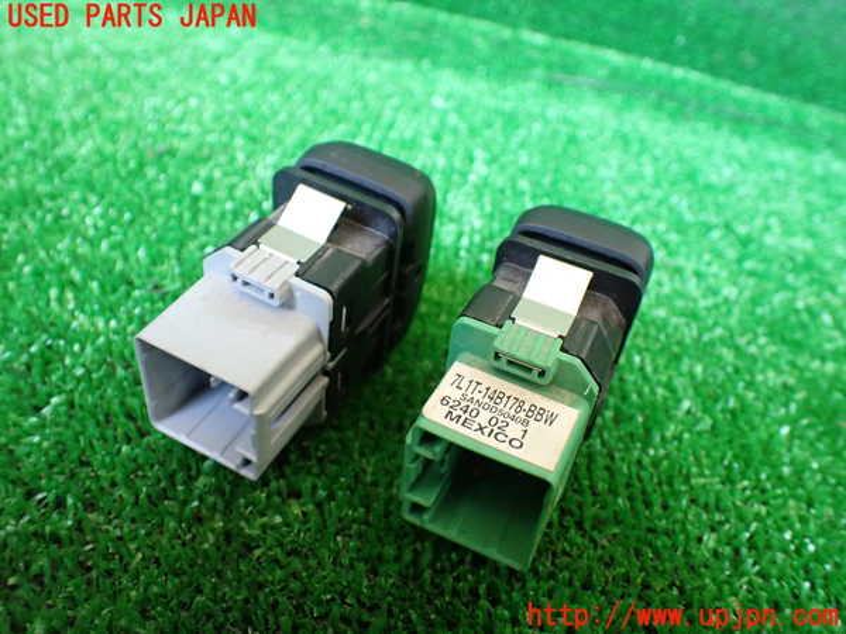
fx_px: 733
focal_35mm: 30
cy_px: 317
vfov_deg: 46.8
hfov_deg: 60.0
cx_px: 423
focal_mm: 5.4
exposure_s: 1/125
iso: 640
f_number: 2.3
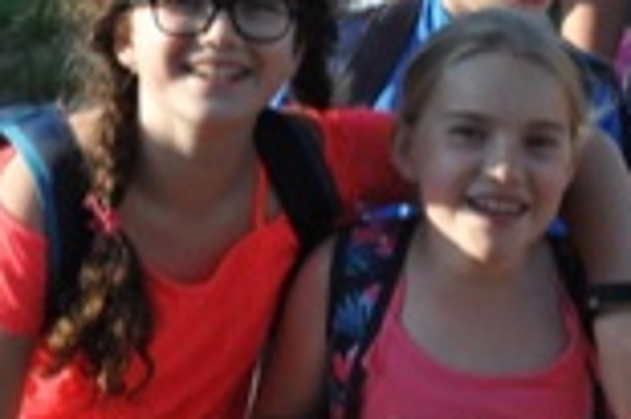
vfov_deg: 3.0
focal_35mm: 464
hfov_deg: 4.4
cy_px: 234
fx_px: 8124
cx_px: 448
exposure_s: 1/800
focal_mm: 120
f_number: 14
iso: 2000
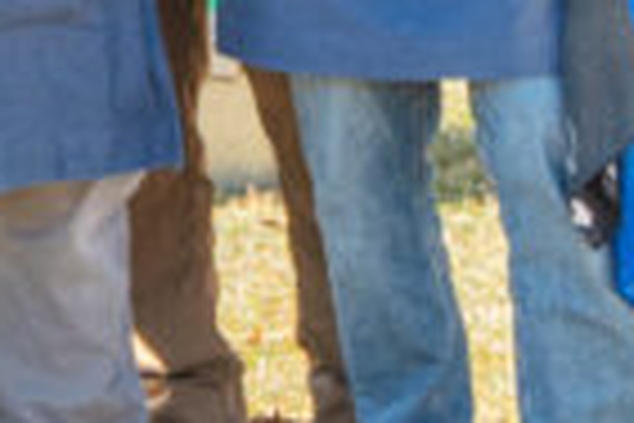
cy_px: -659
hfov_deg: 4.5
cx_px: -76
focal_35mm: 457
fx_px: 8048
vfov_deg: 3.0
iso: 250
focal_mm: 42
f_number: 2.8
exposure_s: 1/1250
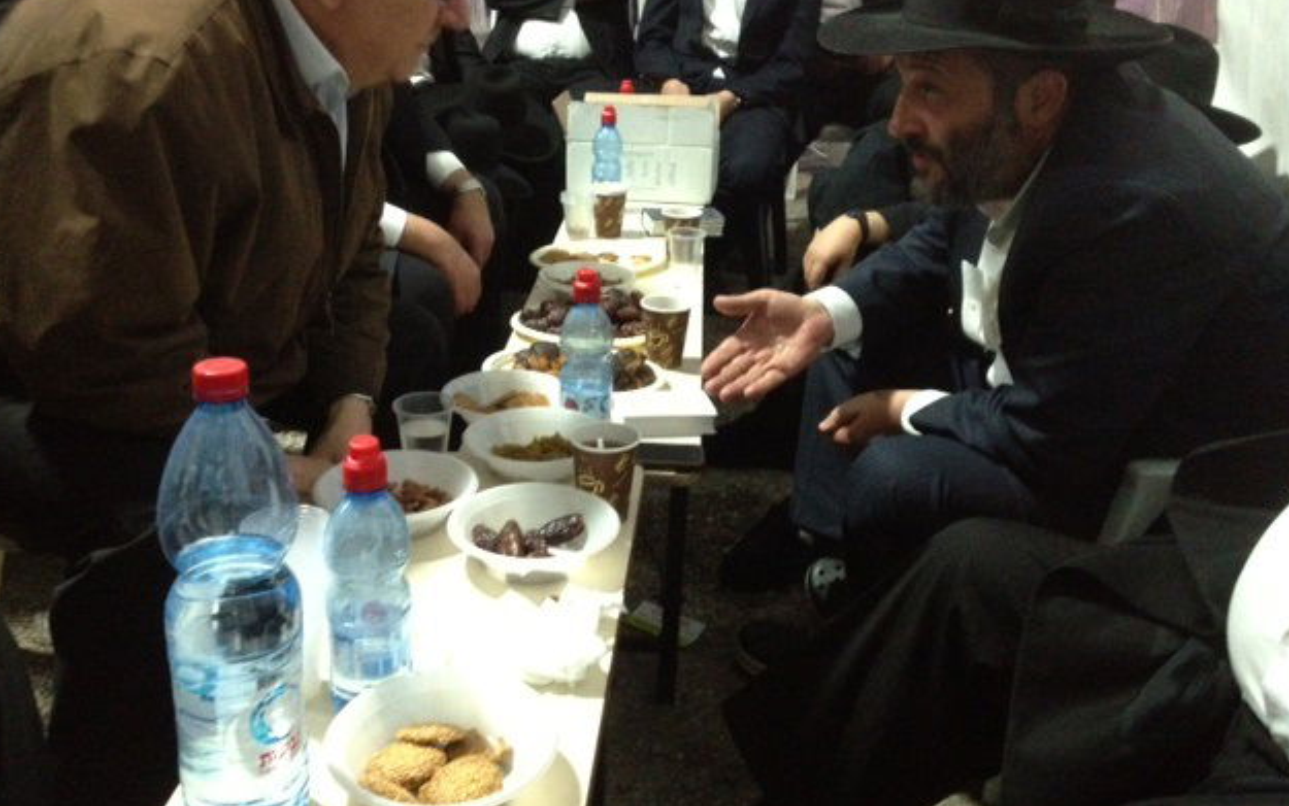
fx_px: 1335
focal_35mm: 38
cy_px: 336
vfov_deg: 33.5
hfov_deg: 51.5
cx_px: 635
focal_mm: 4.28
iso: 640
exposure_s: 1/15
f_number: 2.4
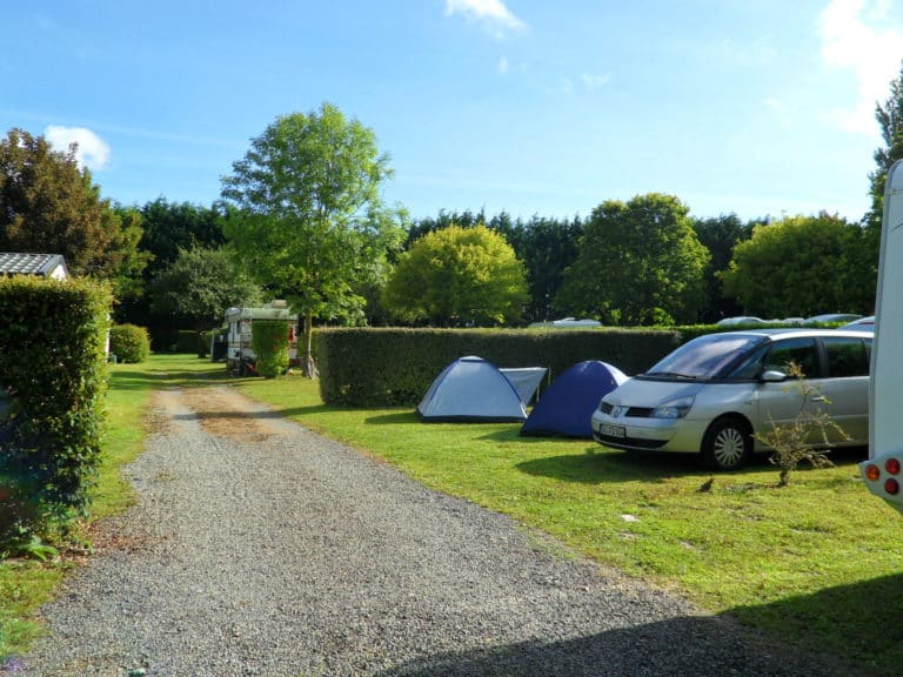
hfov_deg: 60.0
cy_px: 338
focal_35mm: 30
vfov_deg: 46.8
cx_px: 452
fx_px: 783
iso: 80
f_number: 3.7
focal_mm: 5.3
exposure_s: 1/500
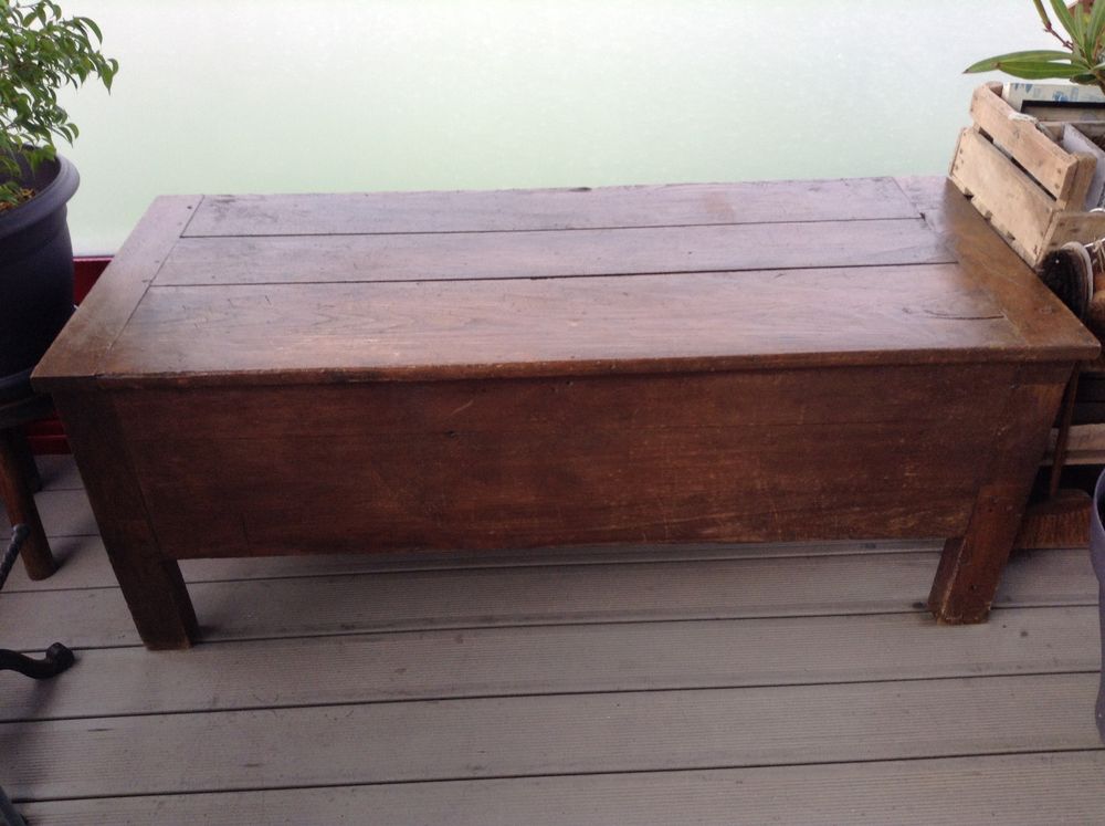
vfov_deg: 42.8
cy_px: 413
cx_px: 552
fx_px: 1052
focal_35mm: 33
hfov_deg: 55.4
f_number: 2.4
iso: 50
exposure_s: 1/120
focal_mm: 3.3
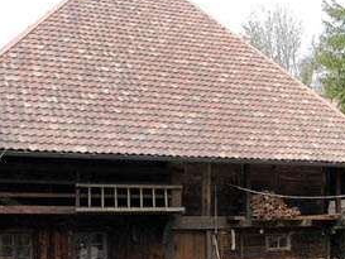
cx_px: 181
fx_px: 558
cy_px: 175
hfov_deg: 34.3
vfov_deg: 26.0
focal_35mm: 56
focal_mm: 8.9
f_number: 3.2
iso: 100
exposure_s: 1/250
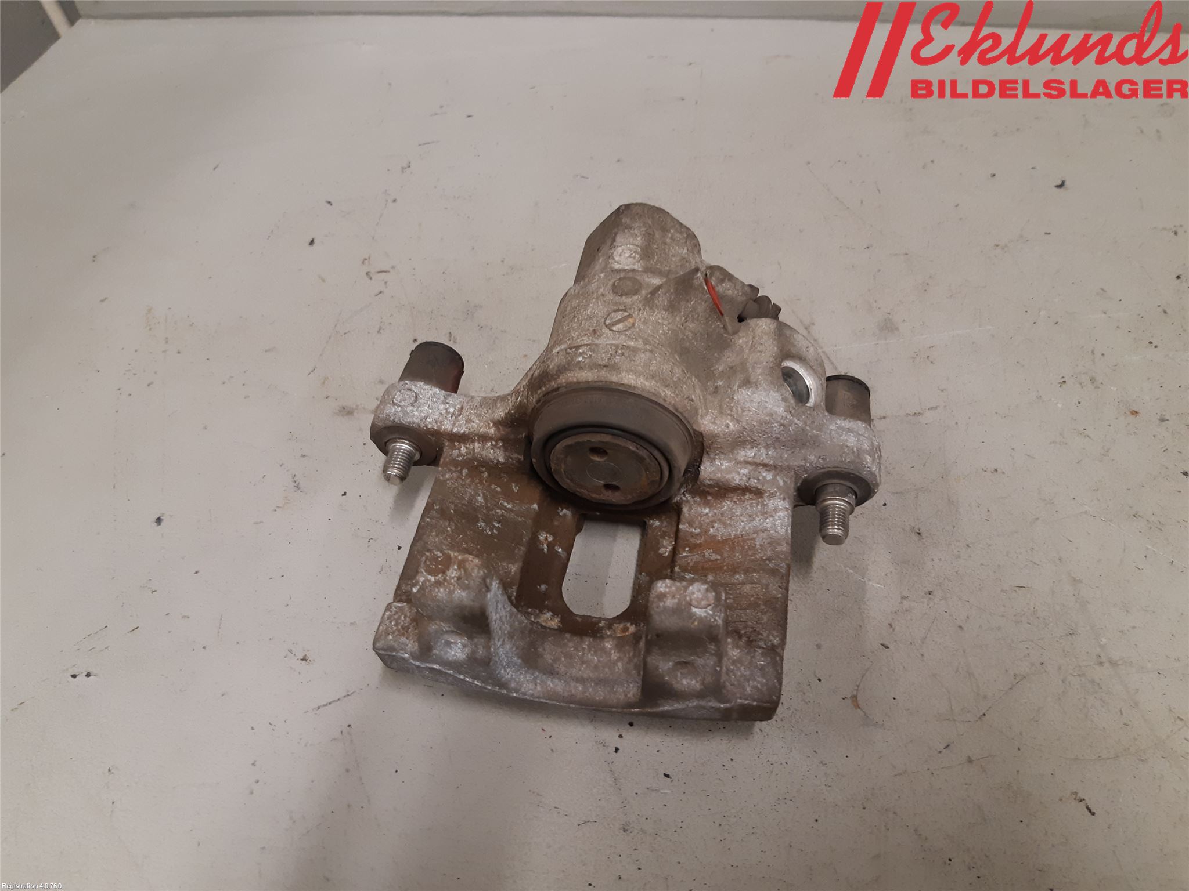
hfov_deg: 67.3
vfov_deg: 53.1
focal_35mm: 26
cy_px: 446
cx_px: 594
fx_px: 893
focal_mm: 3.93
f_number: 1.7
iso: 160
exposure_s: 1/50
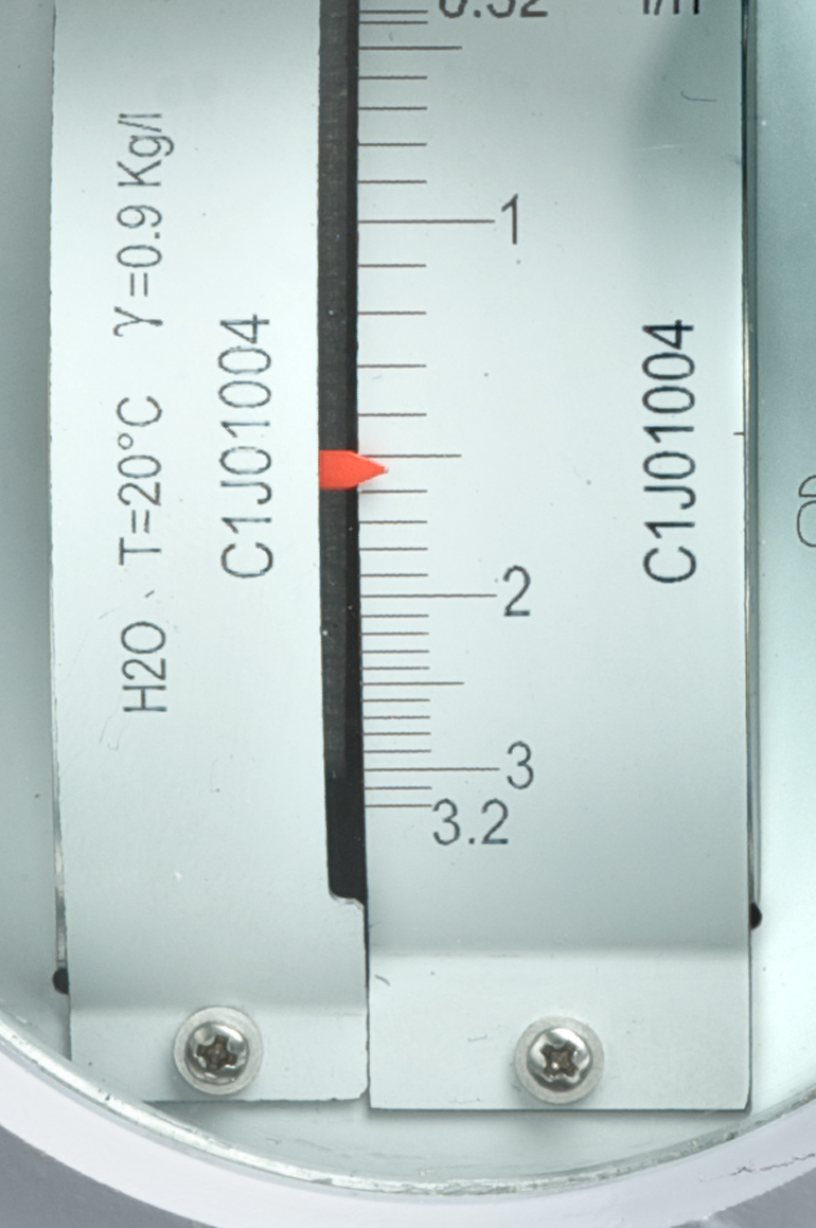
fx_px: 10633
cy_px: 322
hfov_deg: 4.4
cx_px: 567
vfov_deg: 6.6
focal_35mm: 312
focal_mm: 85
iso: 200
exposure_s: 1/125
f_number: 16
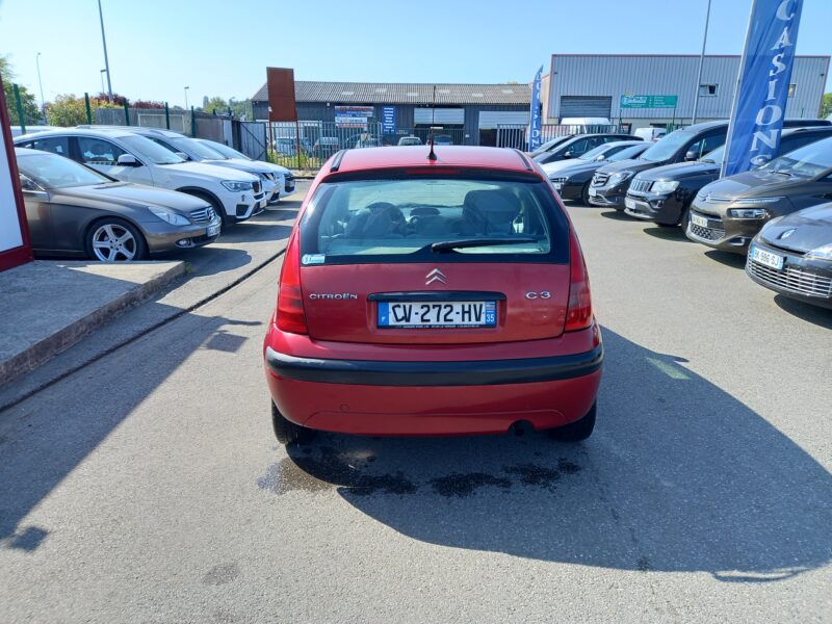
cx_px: 416
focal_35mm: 25
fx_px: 601
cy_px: 312
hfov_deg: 69.4
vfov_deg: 54.9
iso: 25
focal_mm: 4.6
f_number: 2
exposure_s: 1/202
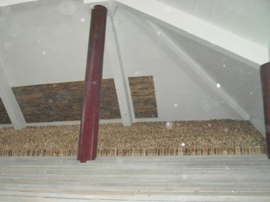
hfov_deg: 41.9
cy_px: 128
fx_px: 351
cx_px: 106
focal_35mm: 45
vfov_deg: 32.0
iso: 1000
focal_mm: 5.7
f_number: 2.8
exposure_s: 1/60
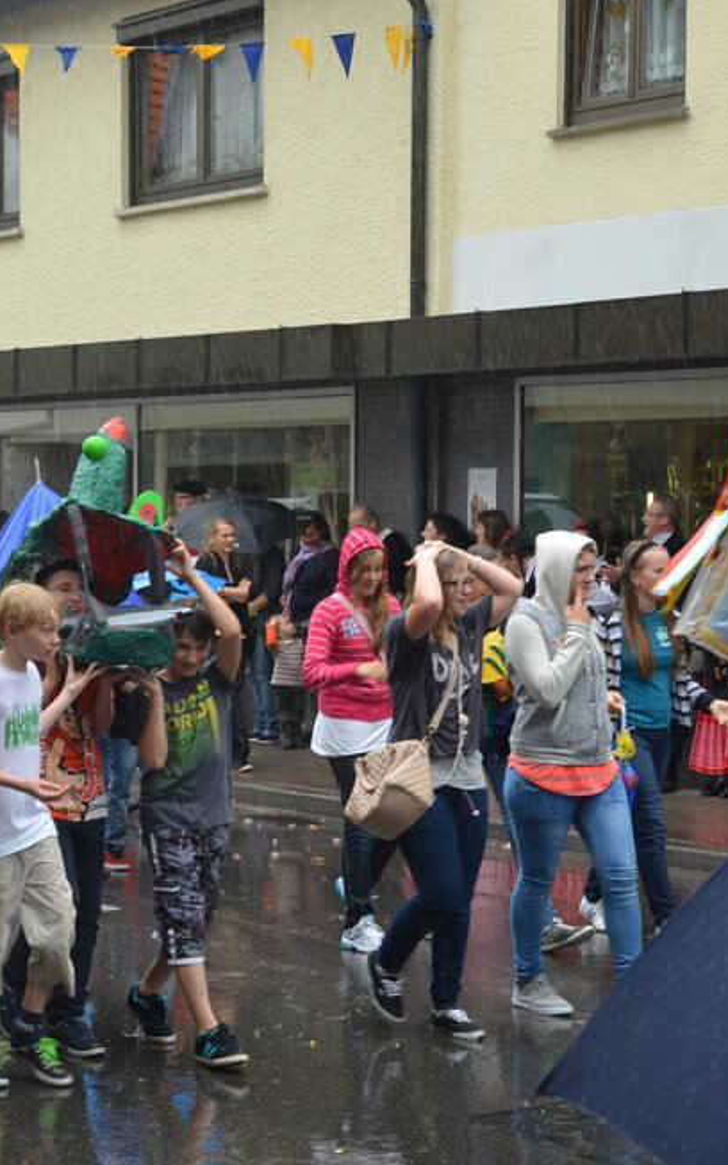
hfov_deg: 15.9
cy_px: 587
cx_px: 203
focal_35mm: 82
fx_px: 2597
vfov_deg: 25.3
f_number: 6.7
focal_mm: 35
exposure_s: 1/180
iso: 200
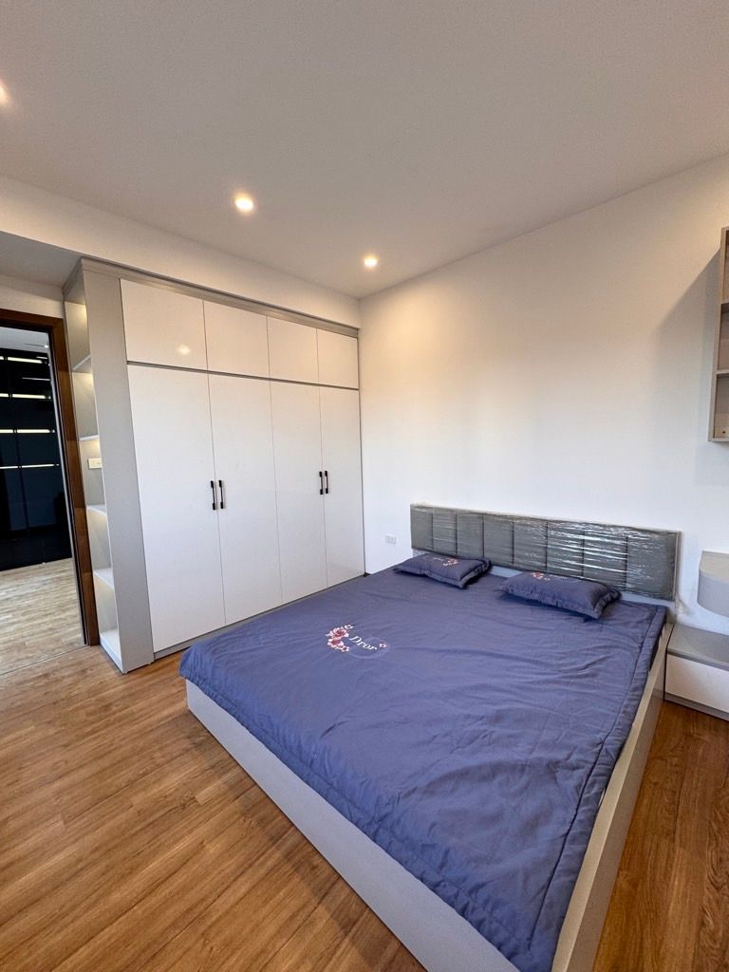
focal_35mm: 14
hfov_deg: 85.7
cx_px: 364
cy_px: 486
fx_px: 393
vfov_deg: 102.1
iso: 80
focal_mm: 2.22
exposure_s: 1/100
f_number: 2.2
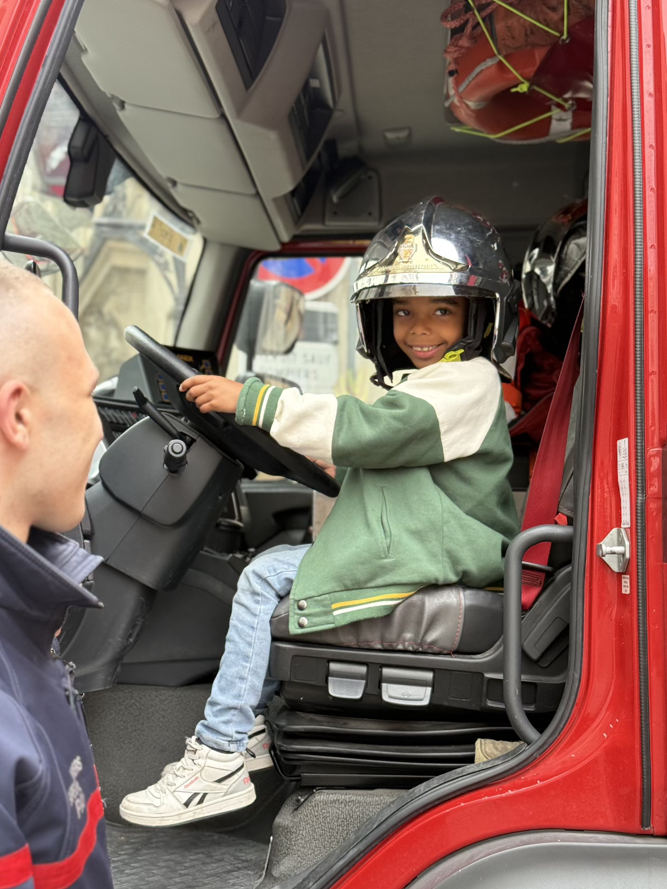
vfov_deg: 38.9
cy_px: 441
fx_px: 1258
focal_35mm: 49
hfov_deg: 29.7
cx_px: 338
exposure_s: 1/396
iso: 100
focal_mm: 6.76
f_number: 1.78
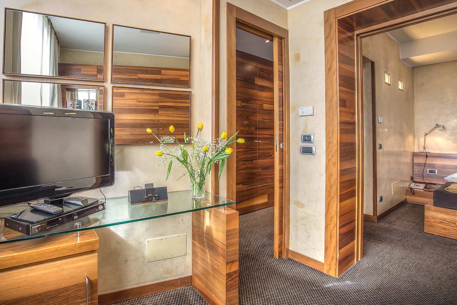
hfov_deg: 90.0
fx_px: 229
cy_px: 152
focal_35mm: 18
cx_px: 228
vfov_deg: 67.4
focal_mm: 18
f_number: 9
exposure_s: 1/25
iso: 640
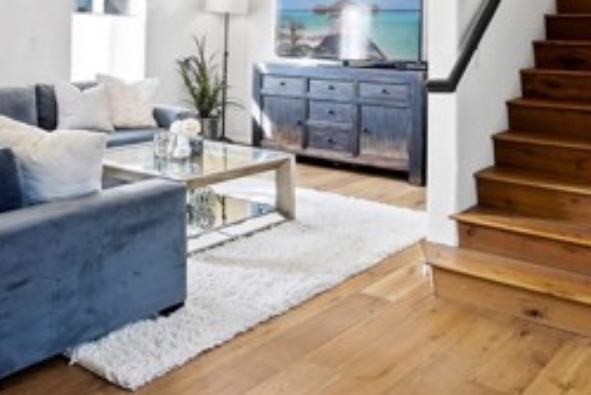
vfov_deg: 30.8
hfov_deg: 47.2
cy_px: 20
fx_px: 673
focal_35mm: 41
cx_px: 251
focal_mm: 16
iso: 4000
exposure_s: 1/30
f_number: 7.1
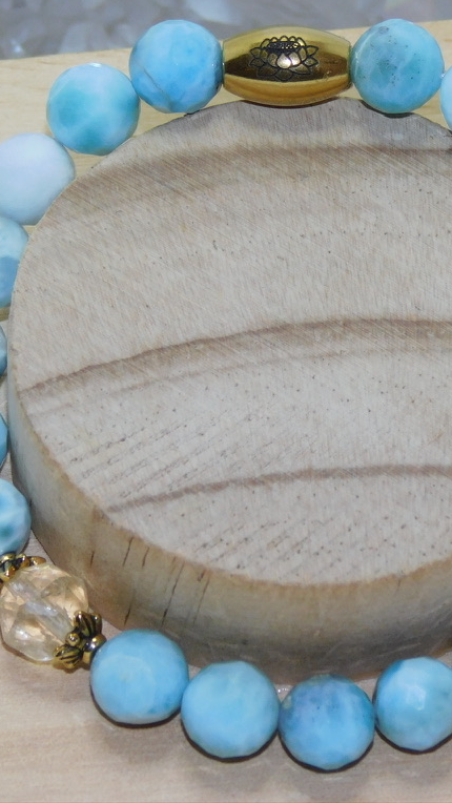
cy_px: 402
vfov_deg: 7.3
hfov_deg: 4.1
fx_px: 6283
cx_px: 337
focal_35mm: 295
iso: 200
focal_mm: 35.9
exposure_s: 1/60
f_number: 5.4
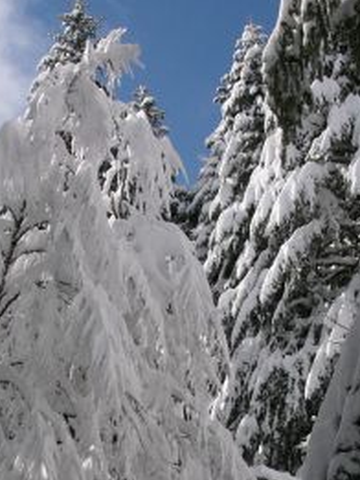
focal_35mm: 103
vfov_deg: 18.1
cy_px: 574
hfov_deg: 14.3
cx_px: 48
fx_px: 1427
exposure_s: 1/640
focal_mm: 8.8
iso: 100
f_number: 8
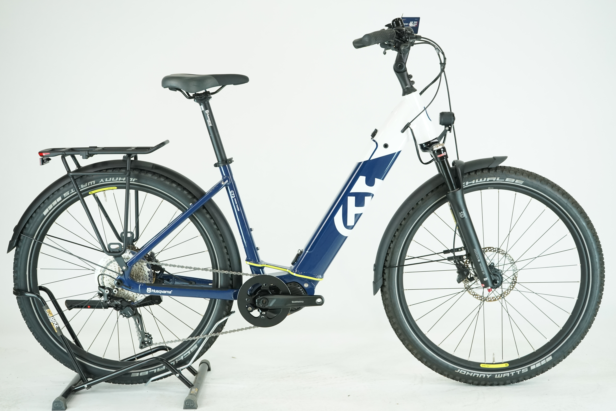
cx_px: 308
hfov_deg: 36.9
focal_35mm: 54
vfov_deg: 25.1
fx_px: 924
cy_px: 206
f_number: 5.6
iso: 1600
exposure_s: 1/200
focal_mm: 54
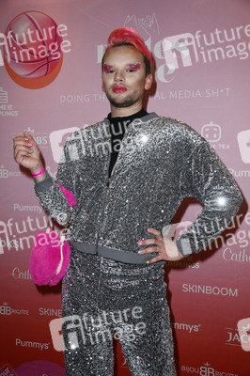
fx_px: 501
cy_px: 188
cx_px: 125
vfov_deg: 41.1
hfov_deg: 28.0
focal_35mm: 48
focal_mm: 48
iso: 800
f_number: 5.6
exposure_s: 1/250
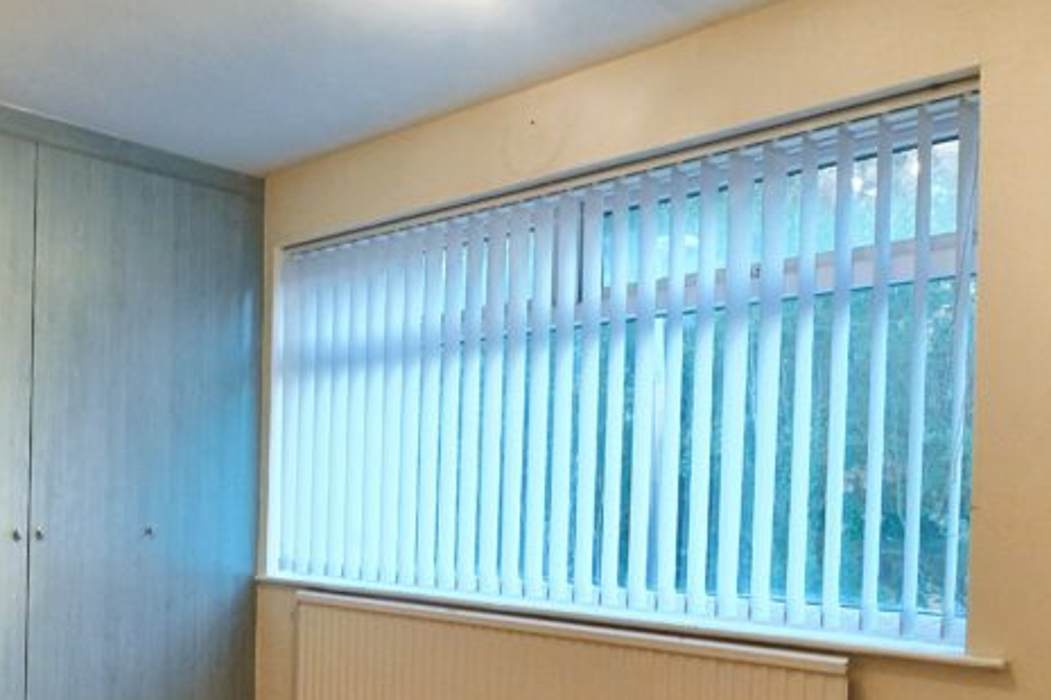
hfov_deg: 51.7
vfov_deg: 39.0
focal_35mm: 33
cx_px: 140
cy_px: 514
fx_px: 963
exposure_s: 1/25
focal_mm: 15
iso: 2000
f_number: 10
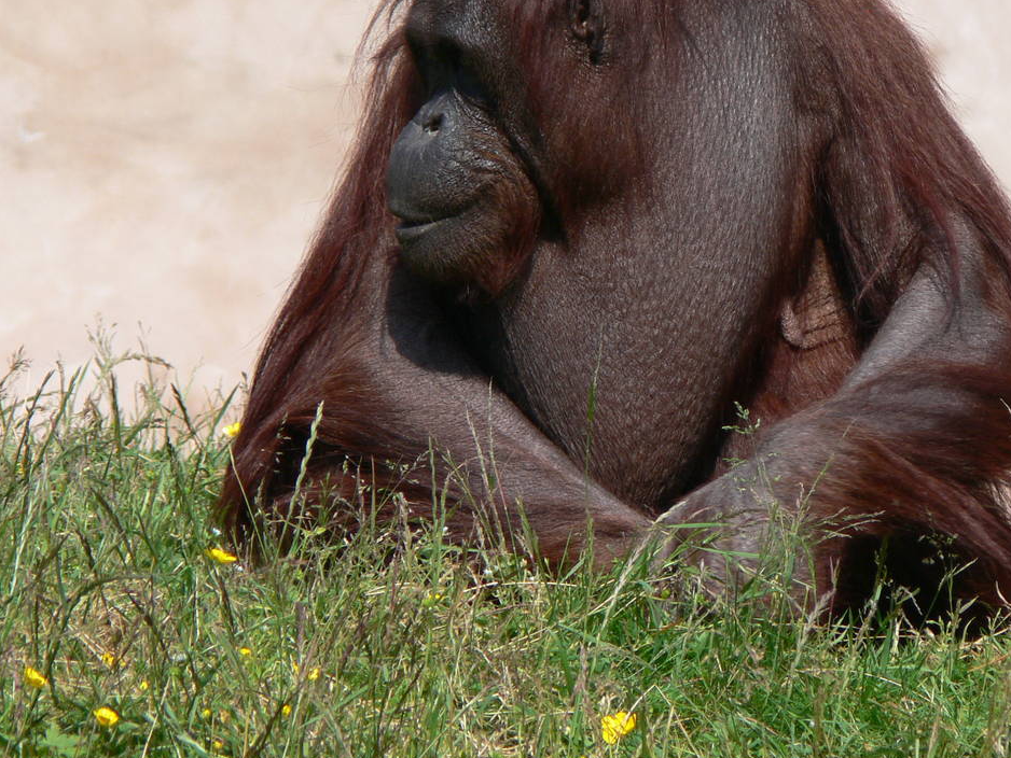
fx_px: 18784
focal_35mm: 643
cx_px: 584
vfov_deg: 2.3
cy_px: 186
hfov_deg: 3.1
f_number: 5.6
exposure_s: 1/320
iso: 80
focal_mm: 79.7
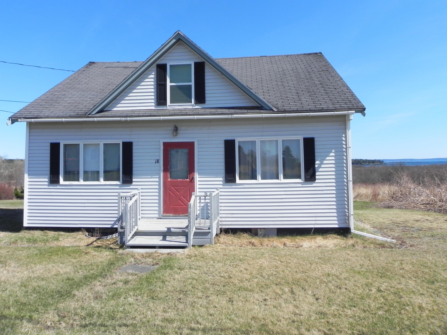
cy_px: 168
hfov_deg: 67.3
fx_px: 336
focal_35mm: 26
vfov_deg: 53.1
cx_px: 224
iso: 160
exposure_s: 1/420
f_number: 7.1
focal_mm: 4.6
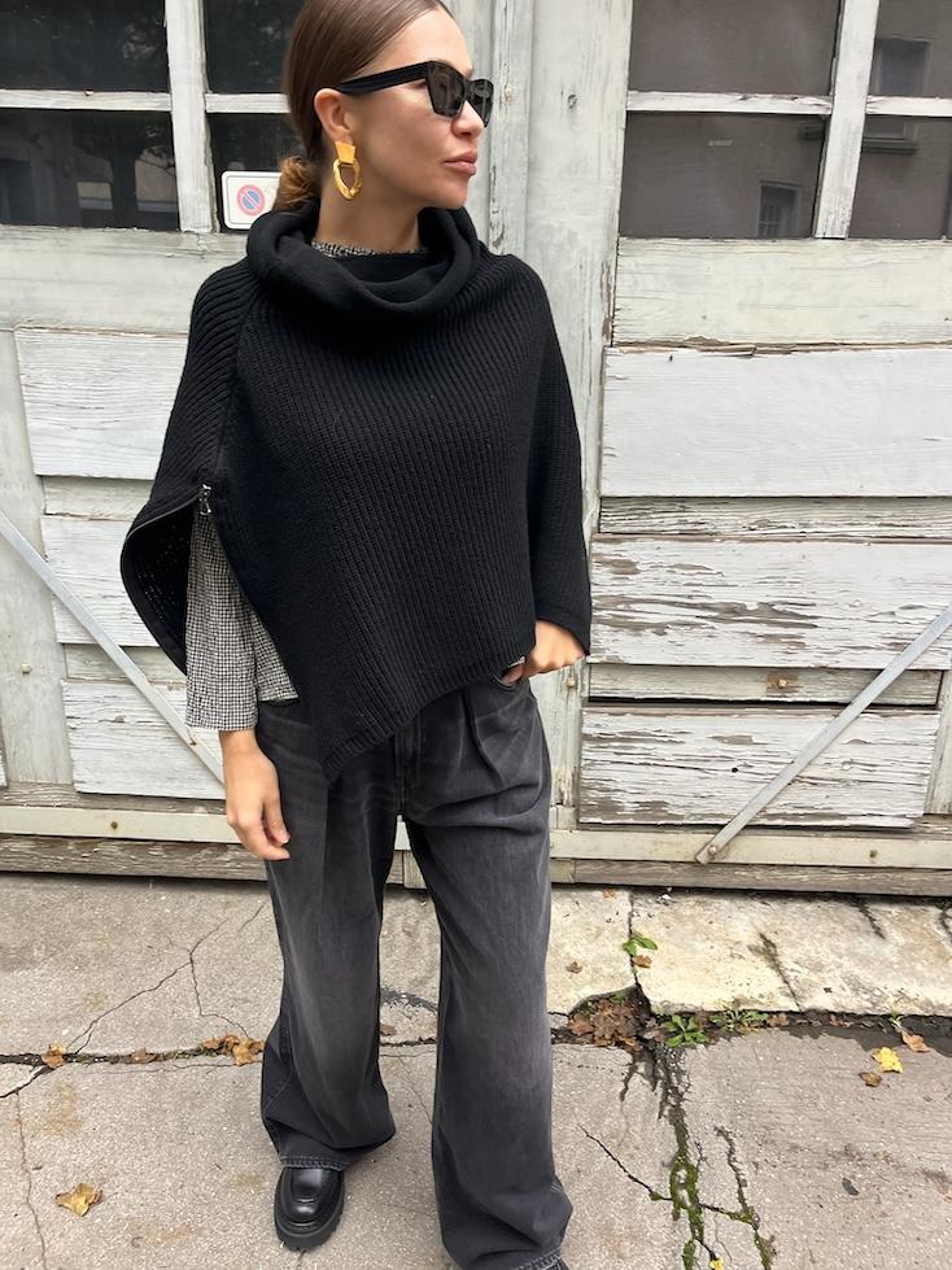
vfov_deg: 67.3
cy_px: 635
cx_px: 476
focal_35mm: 26
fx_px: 954
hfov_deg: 53.1
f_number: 1.6
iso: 125
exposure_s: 1/104
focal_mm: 5.1
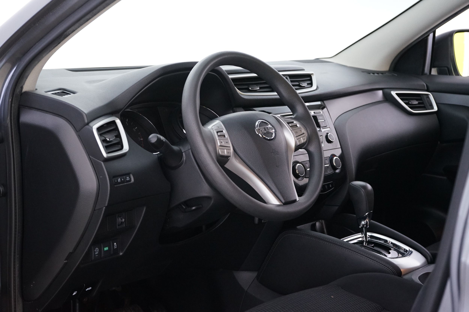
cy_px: 156
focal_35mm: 62
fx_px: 807
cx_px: 234
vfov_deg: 21.9
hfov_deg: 32.4
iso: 3200
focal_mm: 62
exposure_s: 1/10
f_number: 6.3
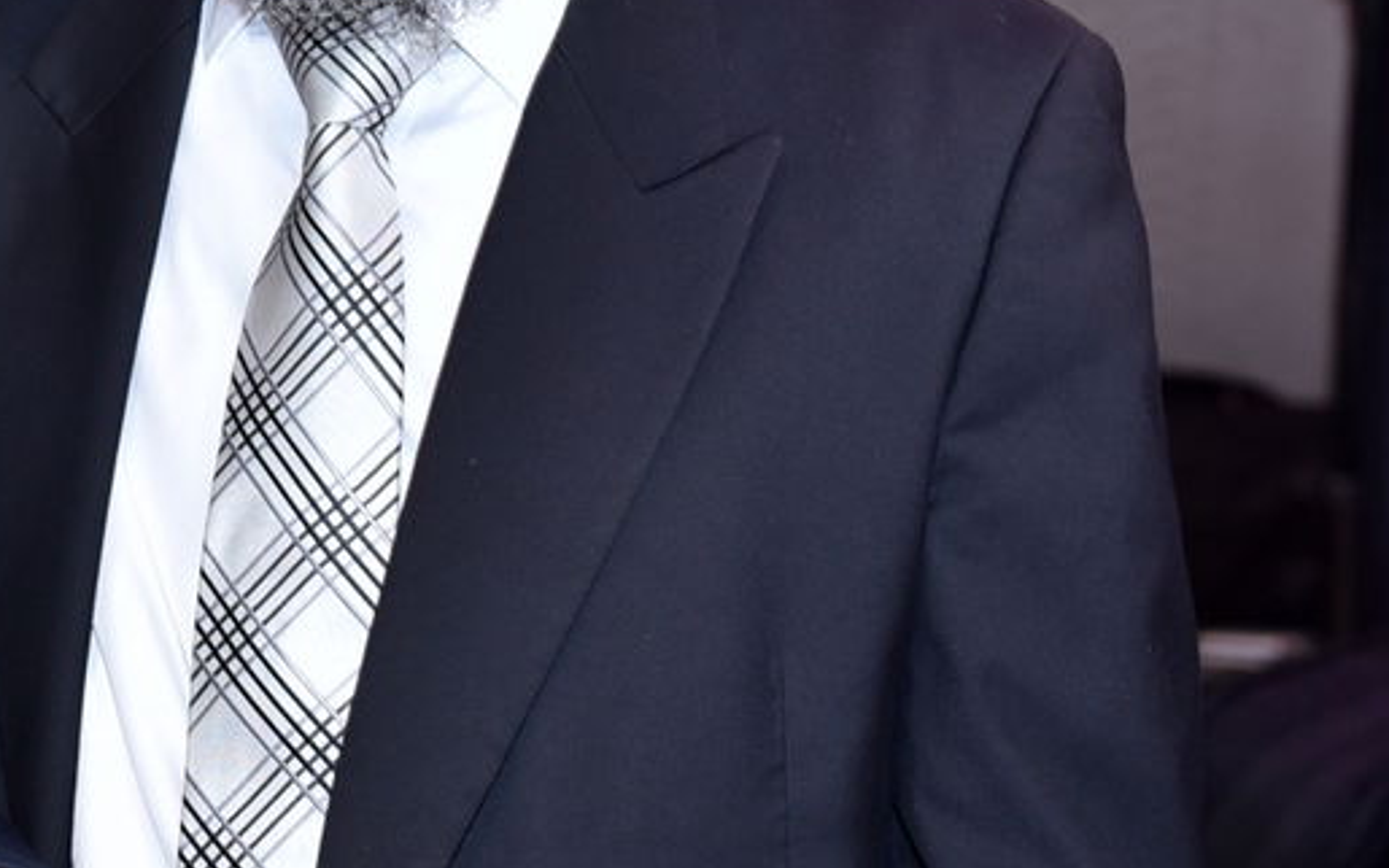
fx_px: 5035
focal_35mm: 133
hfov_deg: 15.4
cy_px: -53
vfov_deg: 9.8
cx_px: -46
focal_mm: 48
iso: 500
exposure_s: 1/60
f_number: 4
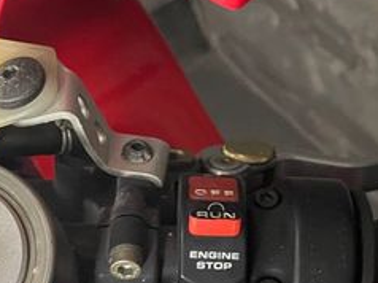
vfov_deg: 20.5
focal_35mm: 70
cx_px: 235
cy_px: 256
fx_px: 764
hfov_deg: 27.7
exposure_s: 1/25
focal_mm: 4.2
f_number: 1.6
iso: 640
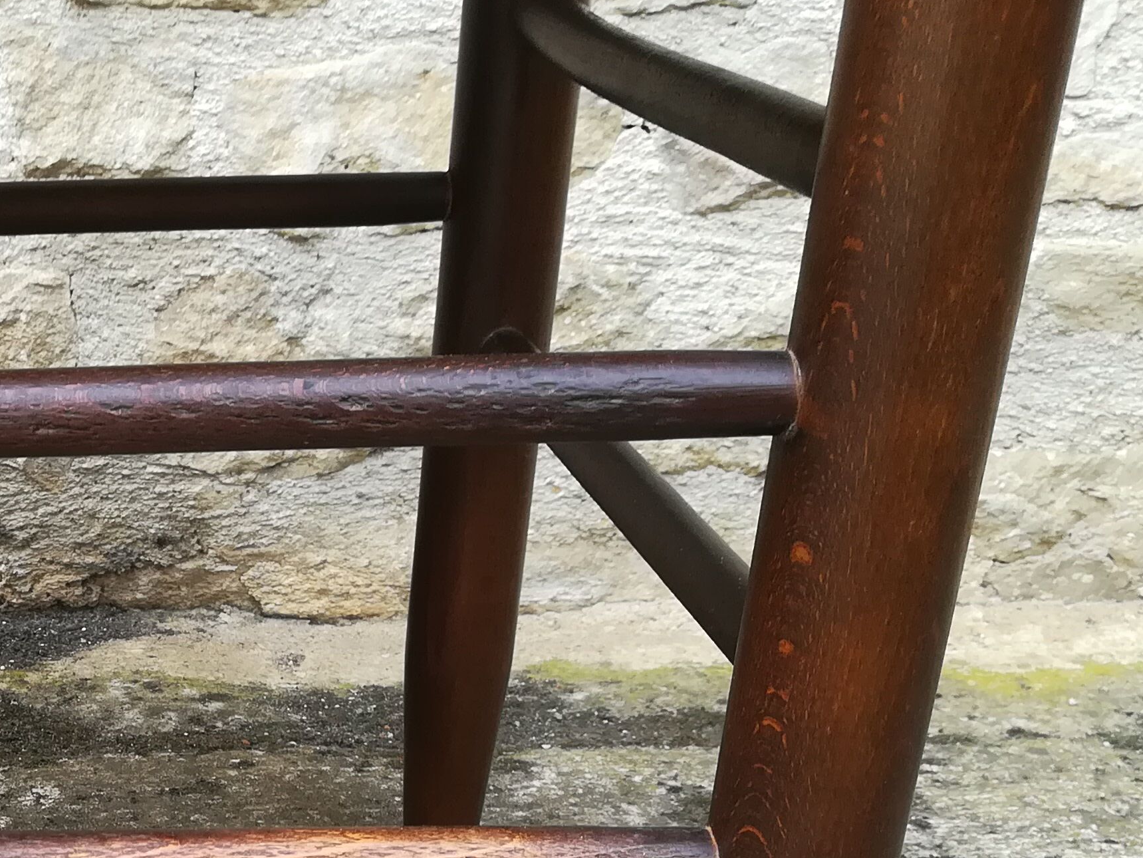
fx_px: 1982
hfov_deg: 29.8
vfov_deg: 22.9
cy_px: 954
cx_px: -23
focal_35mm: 60
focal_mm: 3.83
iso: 64
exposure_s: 1/100
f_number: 2.2
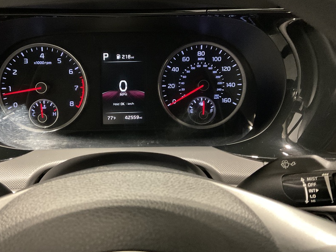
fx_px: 340
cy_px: 104
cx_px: 137
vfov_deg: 40.6
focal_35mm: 35
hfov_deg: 52.3
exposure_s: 1/25
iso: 500
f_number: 1.8
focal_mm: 3
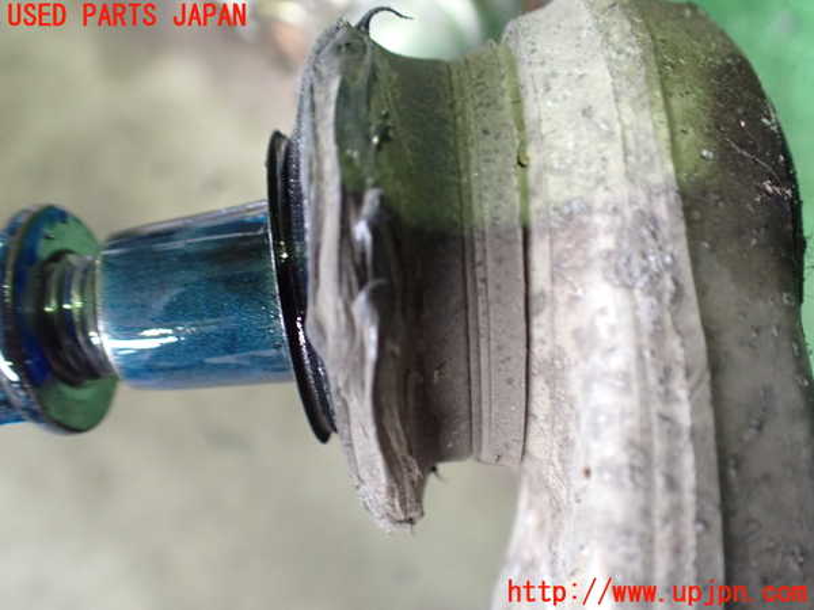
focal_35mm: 30
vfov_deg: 46.8
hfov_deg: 60.0
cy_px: 305
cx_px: 407
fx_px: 705
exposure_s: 1/30
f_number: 2.3
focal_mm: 5.4
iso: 800
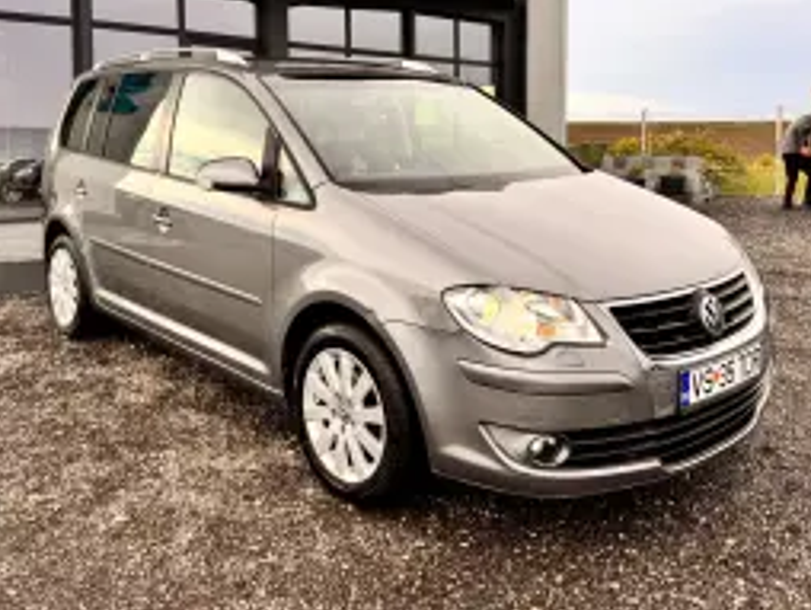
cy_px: 185
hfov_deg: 53.9
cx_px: 402
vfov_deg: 41.1
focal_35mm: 34
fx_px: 797
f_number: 1.78
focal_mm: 6.76
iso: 80
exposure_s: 1/1366
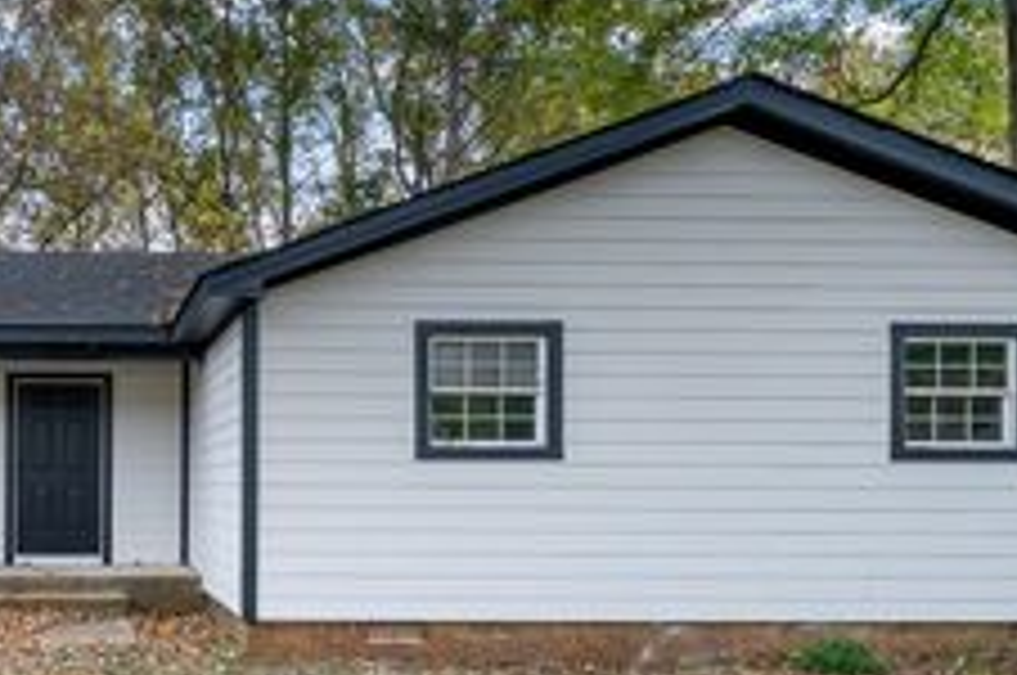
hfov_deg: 52.1
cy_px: 308
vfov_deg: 42.2
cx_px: 76
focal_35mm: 31
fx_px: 874
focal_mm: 14
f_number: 10
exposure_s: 1/40
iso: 400
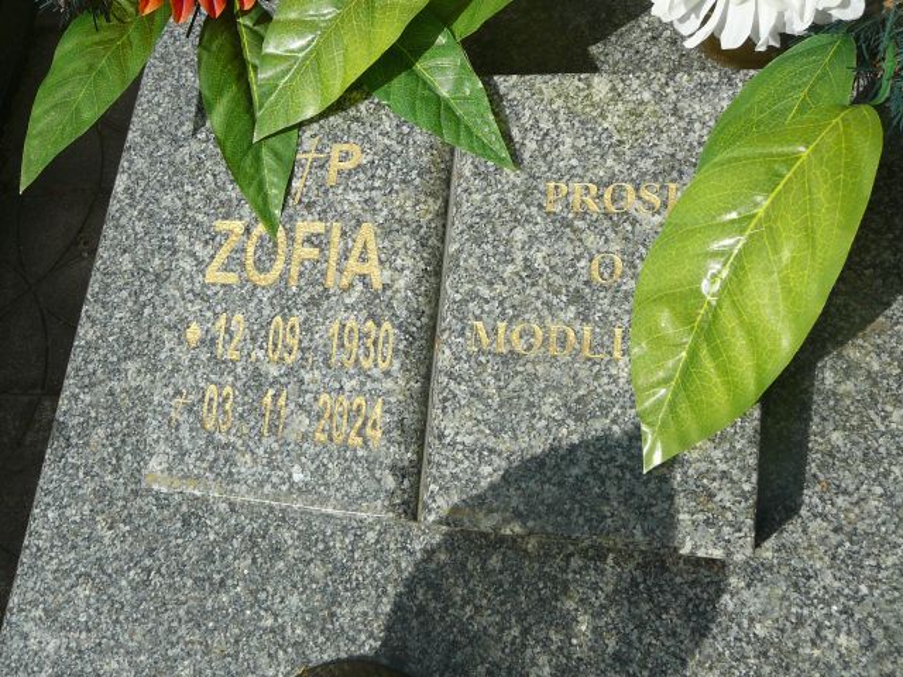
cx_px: 452
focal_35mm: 35
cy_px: 338
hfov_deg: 52.6
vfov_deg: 40.7
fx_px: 913
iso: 80
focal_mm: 5.2
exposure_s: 1/500
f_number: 5
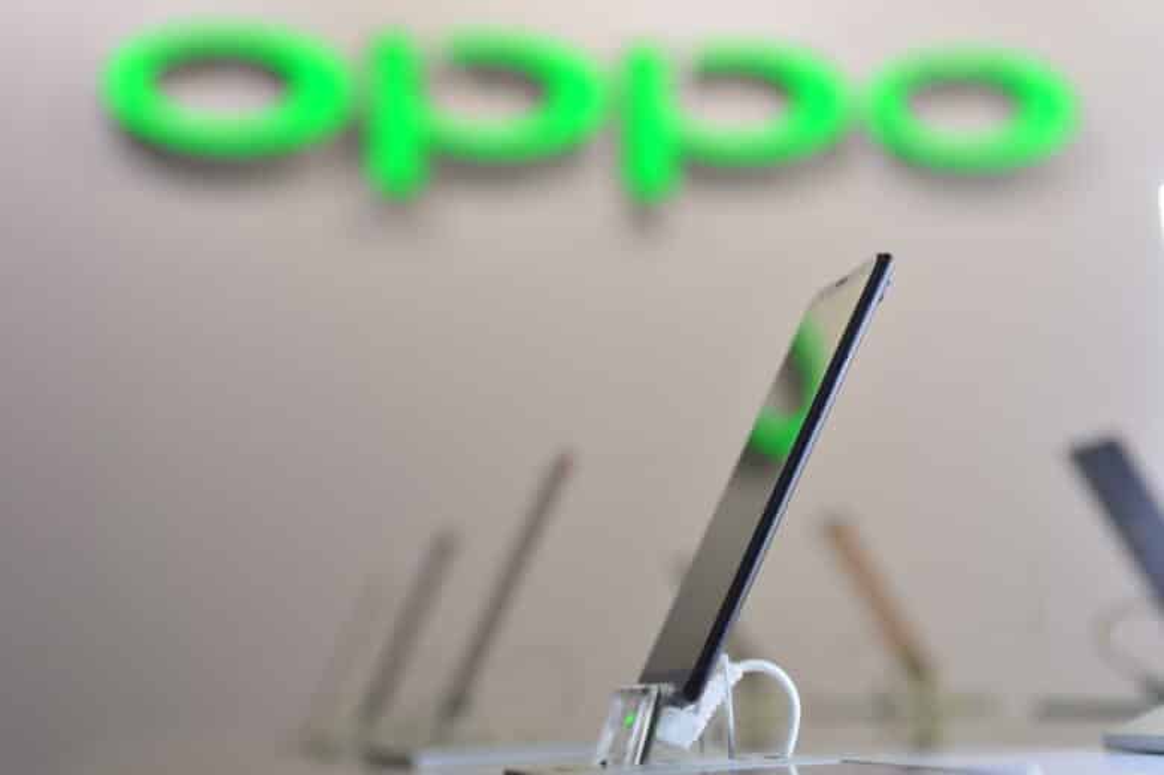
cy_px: 388
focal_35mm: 70
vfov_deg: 19.4
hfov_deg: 28.9
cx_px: 582
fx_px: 2262
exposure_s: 1/125
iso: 400
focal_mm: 70
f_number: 4
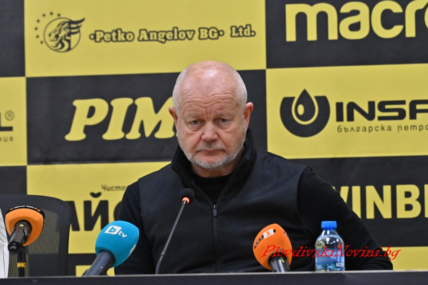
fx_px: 3207
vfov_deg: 5.1
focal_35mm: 270
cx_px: 214
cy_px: 142
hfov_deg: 7.6
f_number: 7.1
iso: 10000
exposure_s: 1/500
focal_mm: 270
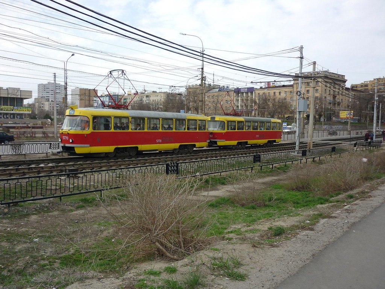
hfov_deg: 55.4
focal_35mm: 33
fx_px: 367
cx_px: 192
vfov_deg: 42.9
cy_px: 144
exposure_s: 1/800
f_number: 2.8
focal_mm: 5.5
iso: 80
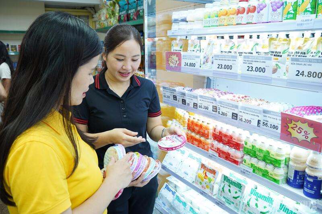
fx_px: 263
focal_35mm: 29
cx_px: 161
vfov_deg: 44.4
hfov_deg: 63.0
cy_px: 107
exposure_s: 1/60
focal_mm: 29.4
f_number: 5.6
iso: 640
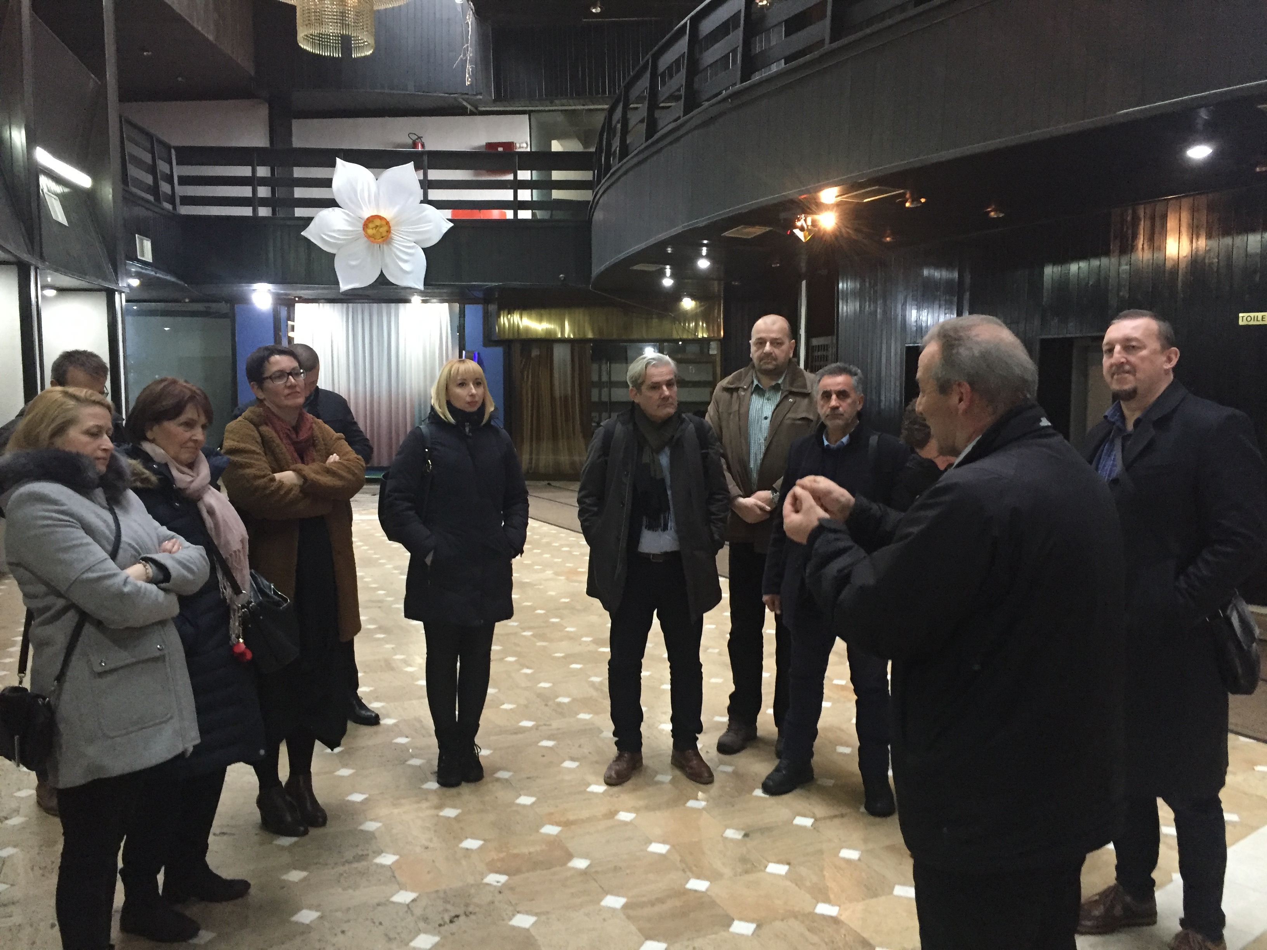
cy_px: 475
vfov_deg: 48.2
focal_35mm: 29
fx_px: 1061
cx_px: 634
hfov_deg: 61.7
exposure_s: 1/25
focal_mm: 4.15
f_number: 2.2
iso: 250
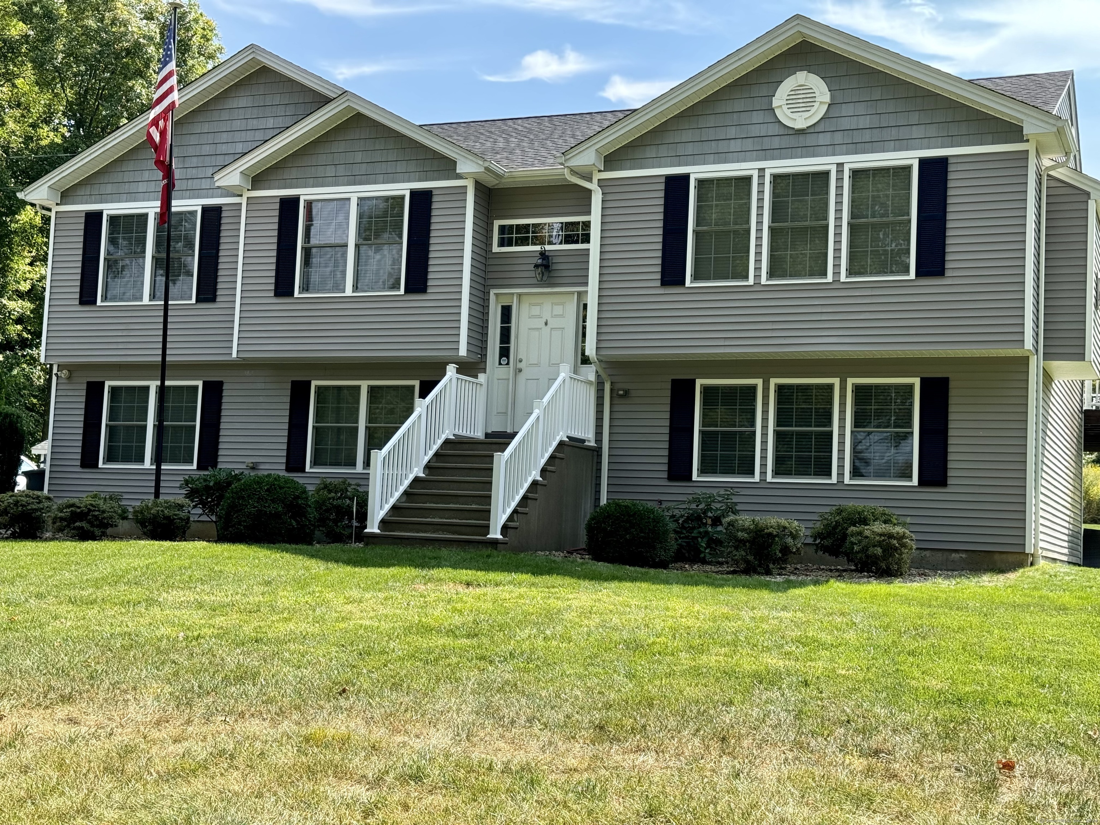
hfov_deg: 39.7
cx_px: 550
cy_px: 412
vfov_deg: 30.3
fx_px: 1525
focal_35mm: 48
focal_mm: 6.76
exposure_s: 1/1076
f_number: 1.78
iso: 64
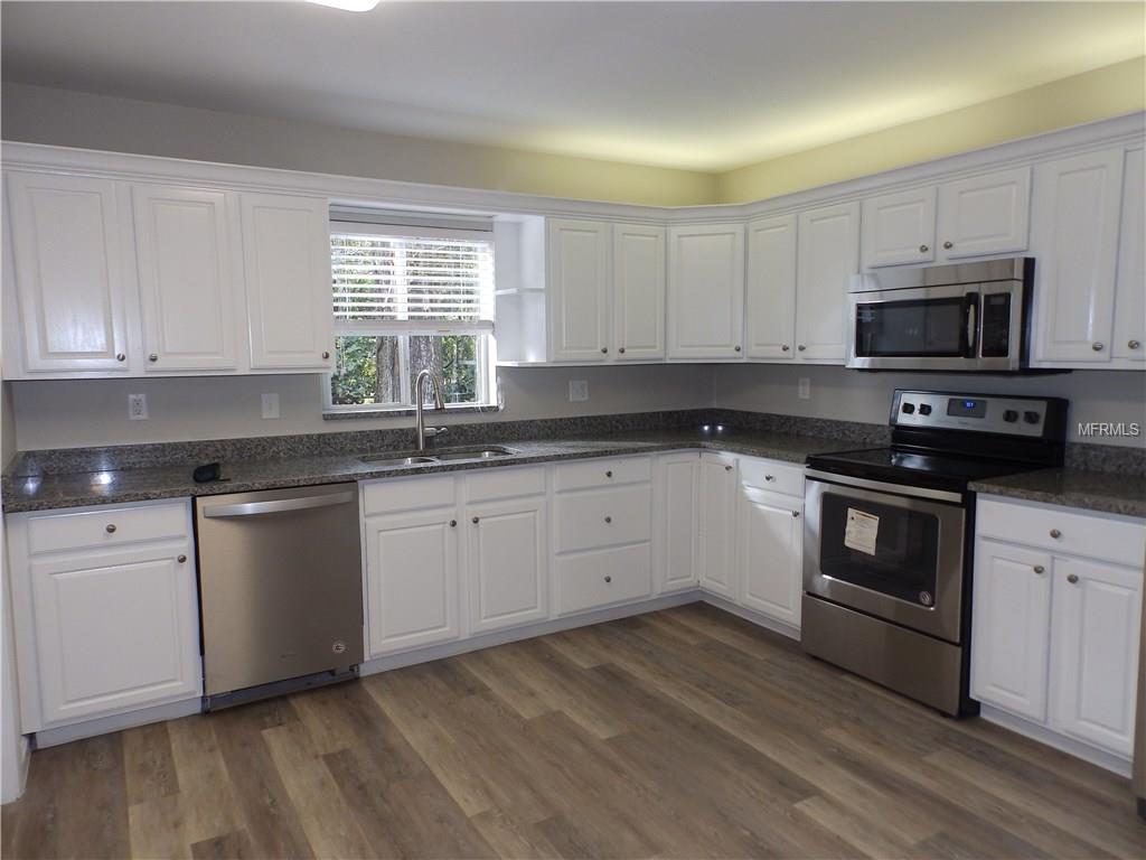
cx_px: 573
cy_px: 430
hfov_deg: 76.4
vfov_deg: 61.1
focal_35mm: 22
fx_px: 728
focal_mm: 4
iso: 125
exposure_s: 1/30
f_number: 3.4
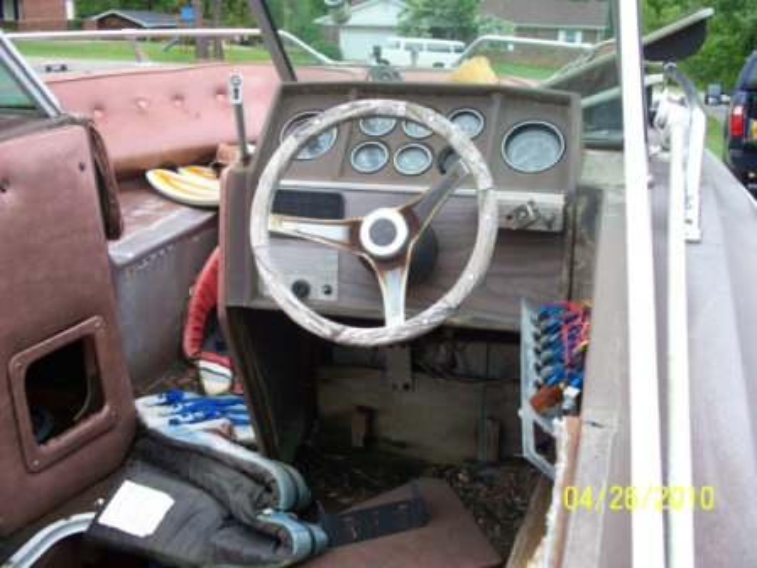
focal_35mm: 47
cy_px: 284
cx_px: 378
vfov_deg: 30.9
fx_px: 1028
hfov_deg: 40.4
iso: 64
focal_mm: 9.86
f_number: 2.9
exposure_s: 1/125
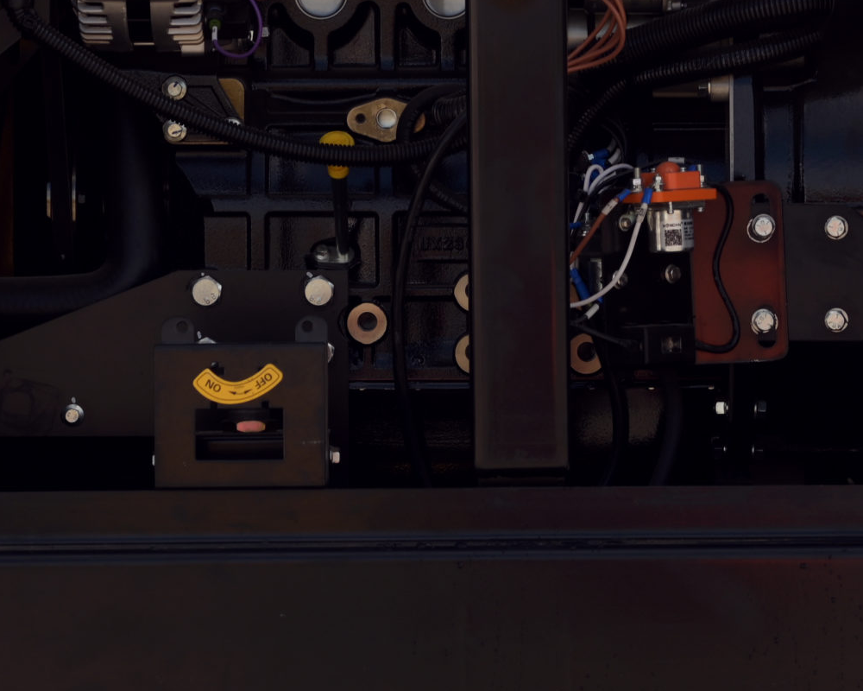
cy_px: 81
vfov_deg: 6.1
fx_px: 6436
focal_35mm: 252
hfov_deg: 7.7
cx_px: 673
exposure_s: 1/500
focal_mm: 105
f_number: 7.1
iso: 200
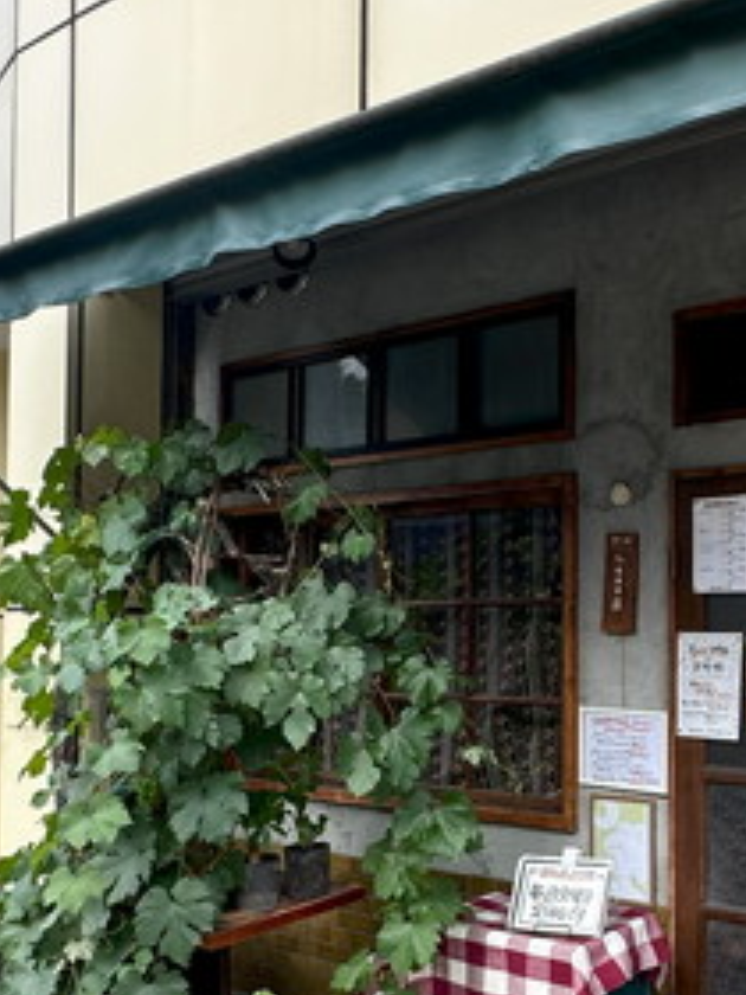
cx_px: 600
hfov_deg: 34.8
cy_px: 593
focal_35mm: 40
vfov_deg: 46.6
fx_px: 1149
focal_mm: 2.22
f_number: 2.2
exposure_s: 1/146
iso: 40
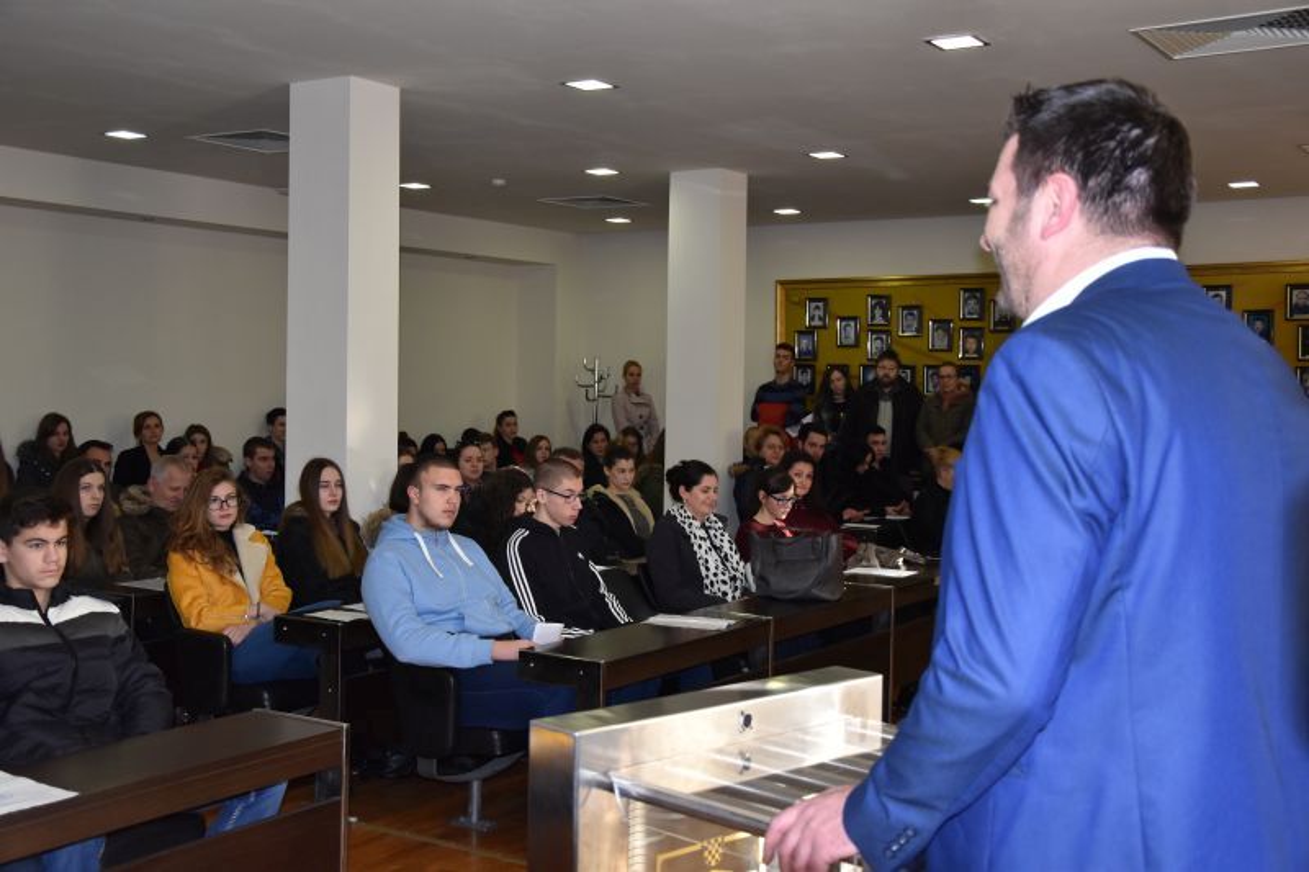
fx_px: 1527
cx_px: 654
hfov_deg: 46.4
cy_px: 436
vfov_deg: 31.9
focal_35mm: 42
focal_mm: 28
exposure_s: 1/200
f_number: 4.5
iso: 800
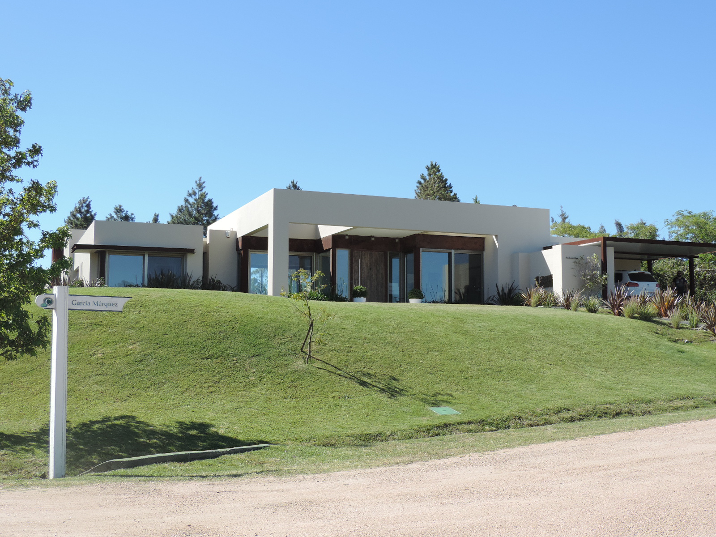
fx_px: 889
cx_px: 358
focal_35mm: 43
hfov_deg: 43.9
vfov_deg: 33.6
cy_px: 268
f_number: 3.4
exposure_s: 1/640
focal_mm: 7.6
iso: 80
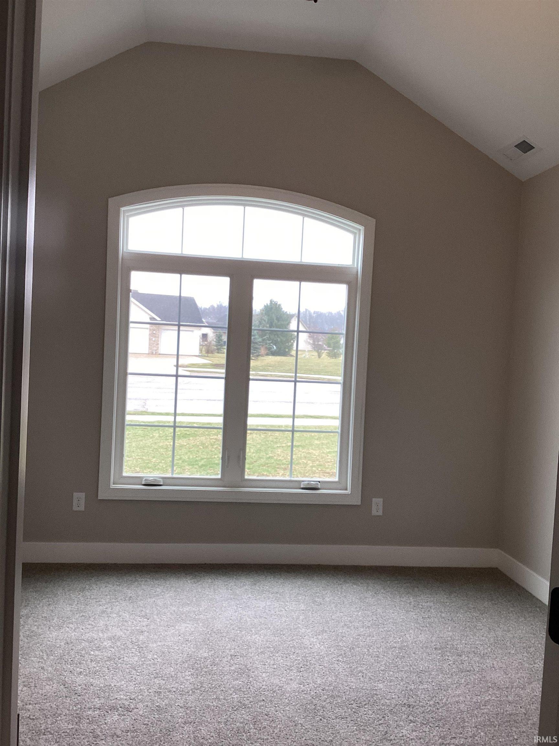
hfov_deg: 45.4
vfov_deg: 58.4
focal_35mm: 31
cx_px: 280
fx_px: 667
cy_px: 373
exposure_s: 1/60
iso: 64
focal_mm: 3.3
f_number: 2.4
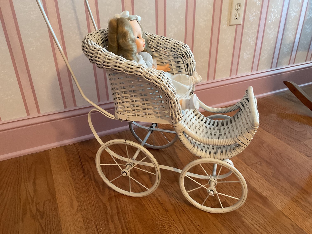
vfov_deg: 48.2
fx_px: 261
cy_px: 117
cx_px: 156
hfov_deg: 61.7
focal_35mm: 29
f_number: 1.8
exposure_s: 1/40
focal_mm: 3
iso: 200
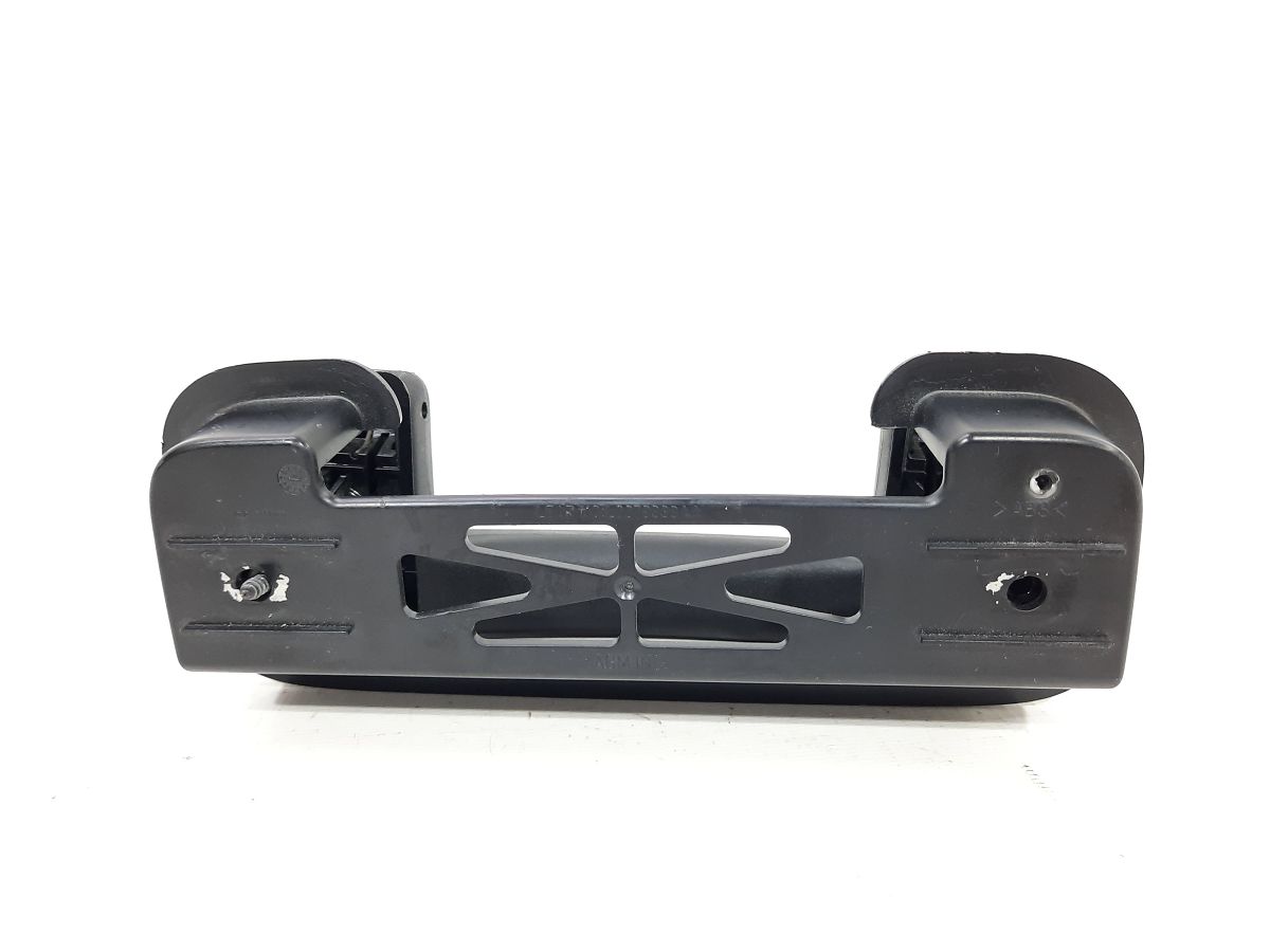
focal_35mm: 25
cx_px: 635
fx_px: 917
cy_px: 476
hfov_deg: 69.4
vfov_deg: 54.9
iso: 200
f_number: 2
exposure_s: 1/50
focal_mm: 4.6
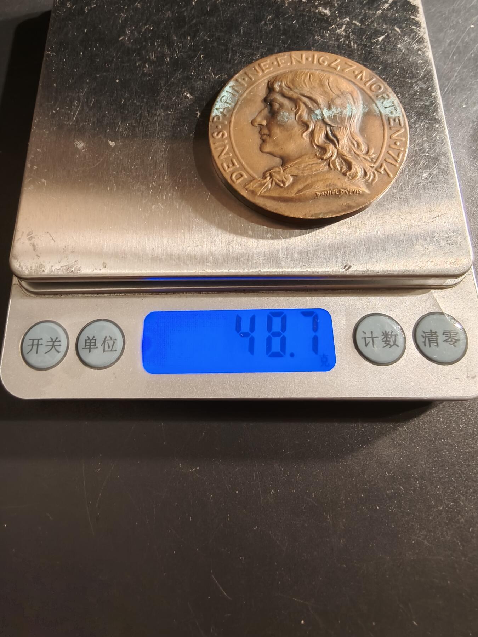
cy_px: 318
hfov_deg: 58.9
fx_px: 423
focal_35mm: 23
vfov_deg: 73.9
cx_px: 239
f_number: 2
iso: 250
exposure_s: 1/50
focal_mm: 2.32
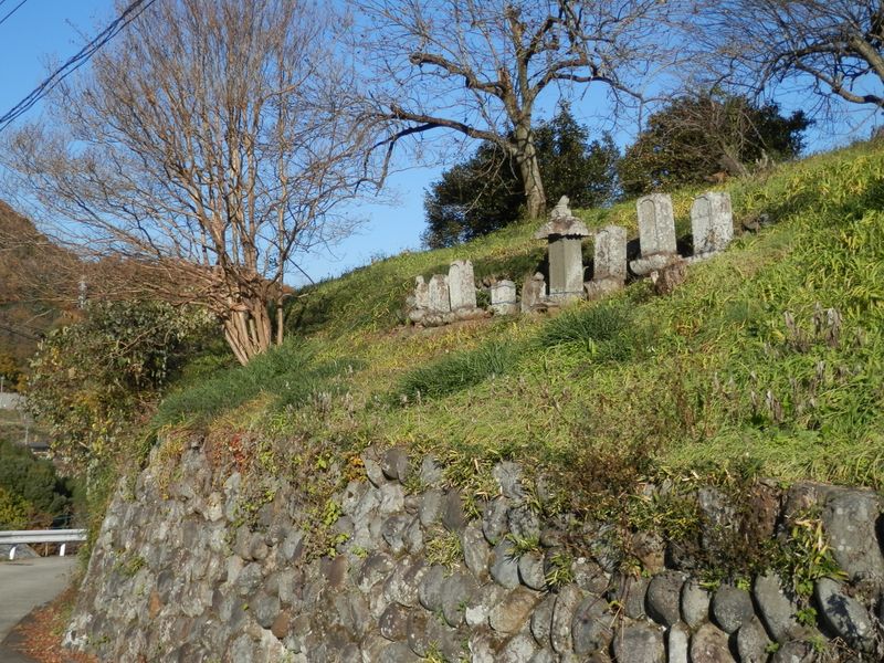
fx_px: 945
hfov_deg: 50.1
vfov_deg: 38.7
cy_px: 332
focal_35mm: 37
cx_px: 442
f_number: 3.6
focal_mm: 6.6
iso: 80
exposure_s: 1/800
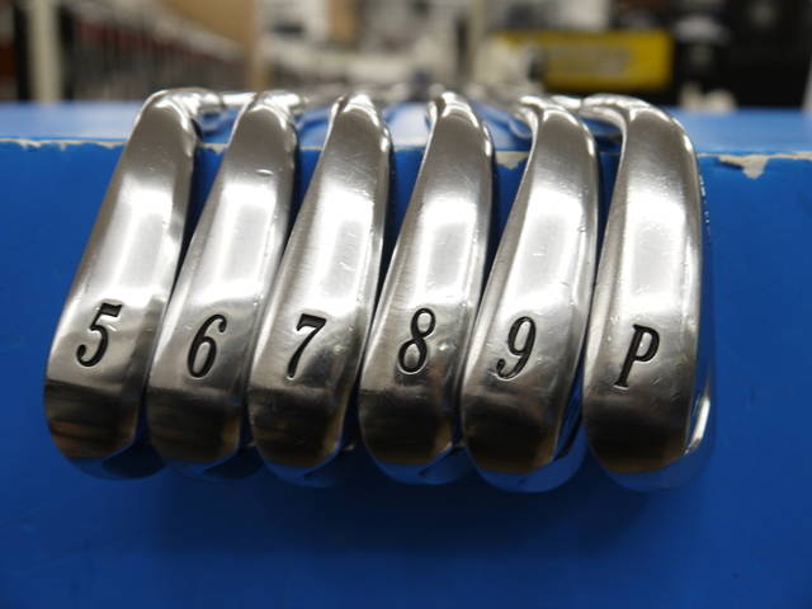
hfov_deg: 39.7
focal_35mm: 48
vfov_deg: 30.3
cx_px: 406
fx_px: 1126
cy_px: 304
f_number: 4.5
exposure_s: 1/60
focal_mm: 24
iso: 160
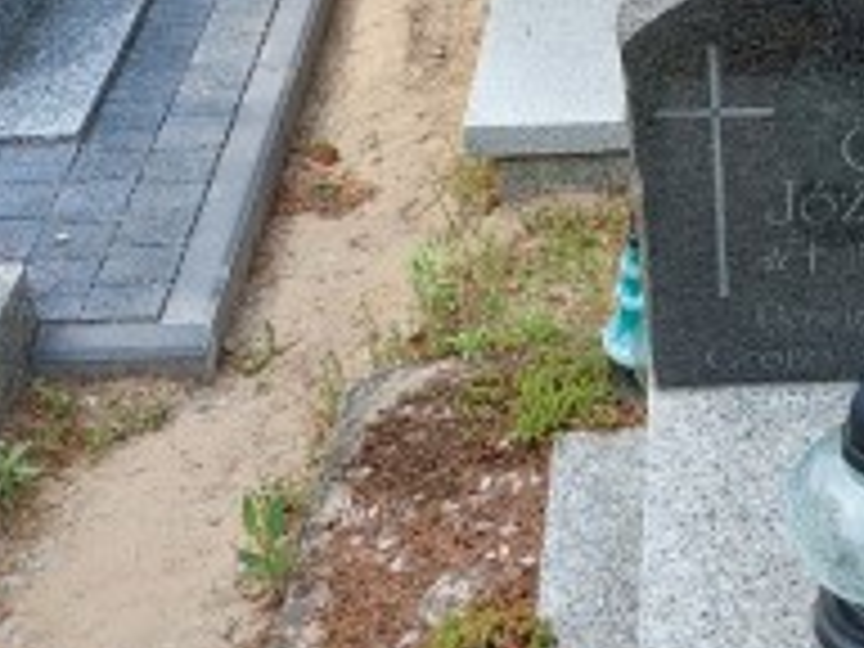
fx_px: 1997
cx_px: 806
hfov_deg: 23.6
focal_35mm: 80
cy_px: 284
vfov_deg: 18.4
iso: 40
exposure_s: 1/519
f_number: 1.8
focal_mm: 5.23
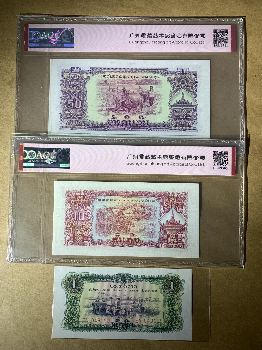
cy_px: 175
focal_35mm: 26
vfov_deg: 67.3
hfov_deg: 53.1
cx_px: 131
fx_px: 262
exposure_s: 1/122
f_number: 1.8
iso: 25
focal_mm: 4.25
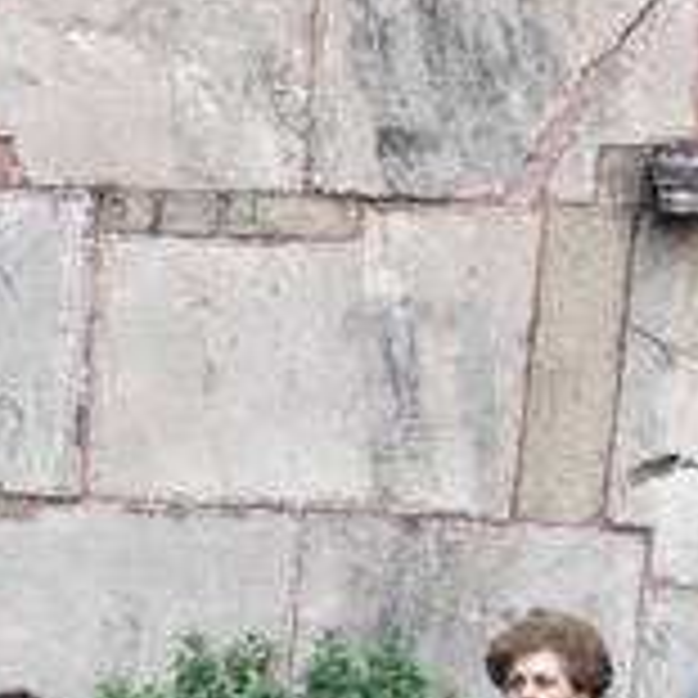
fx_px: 4996
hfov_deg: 7.7
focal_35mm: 219
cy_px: 1022
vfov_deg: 7.9
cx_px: -626
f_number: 3.6
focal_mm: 10.8
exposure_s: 1/25
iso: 400
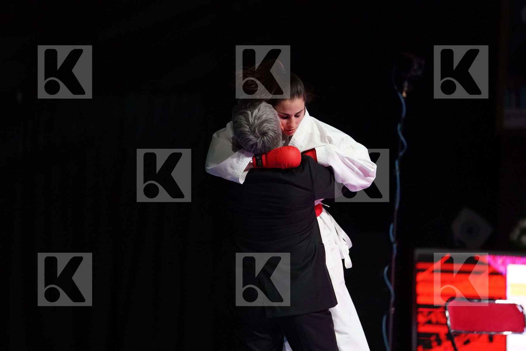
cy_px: 176
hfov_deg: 10.4
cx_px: 263
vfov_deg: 6.9
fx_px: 2893
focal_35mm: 198
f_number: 2.8
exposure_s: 1/1000
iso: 6400
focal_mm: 198
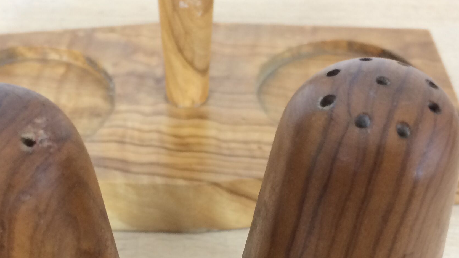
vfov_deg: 18.9
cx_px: 198
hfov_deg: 33.8
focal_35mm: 62
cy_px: 257
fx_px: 755
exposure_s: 1/33
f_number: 2.2
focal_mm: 4.15
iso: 100
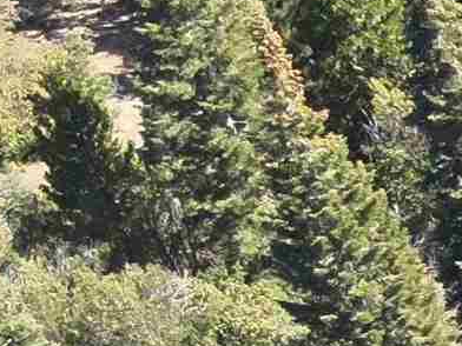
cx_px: 1650
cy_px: 1169
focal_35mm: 188
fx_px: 2509
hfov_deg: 8.0
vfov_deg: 6.8
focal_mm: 4.4
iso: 100
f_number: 2.8
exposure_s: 1/320
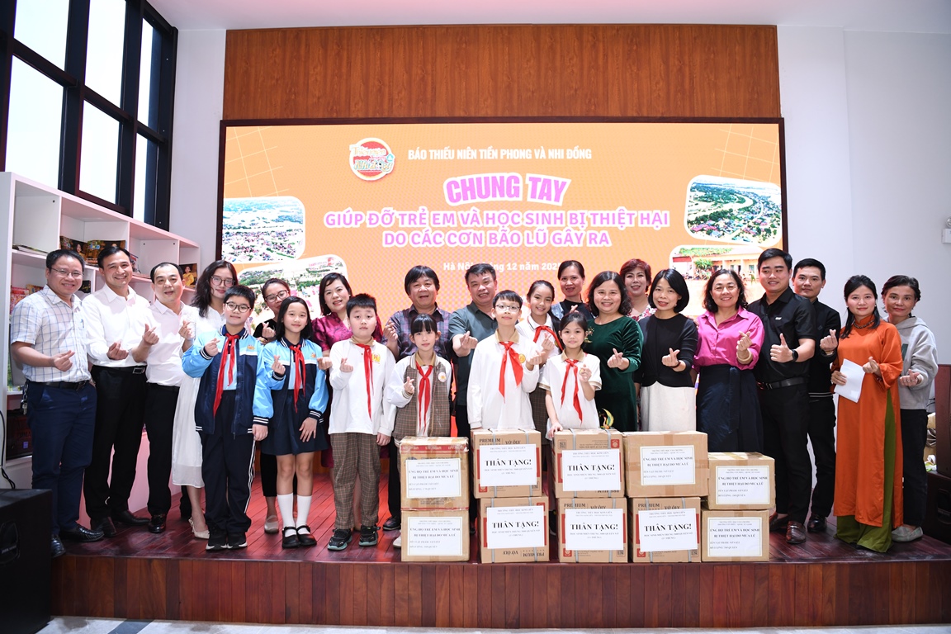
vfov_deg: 53.1
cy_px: 317
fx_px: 634
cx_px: 476
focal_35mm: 24
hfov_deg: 73.7
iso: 1000
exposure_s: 1/125
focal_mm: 24
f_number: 3.2
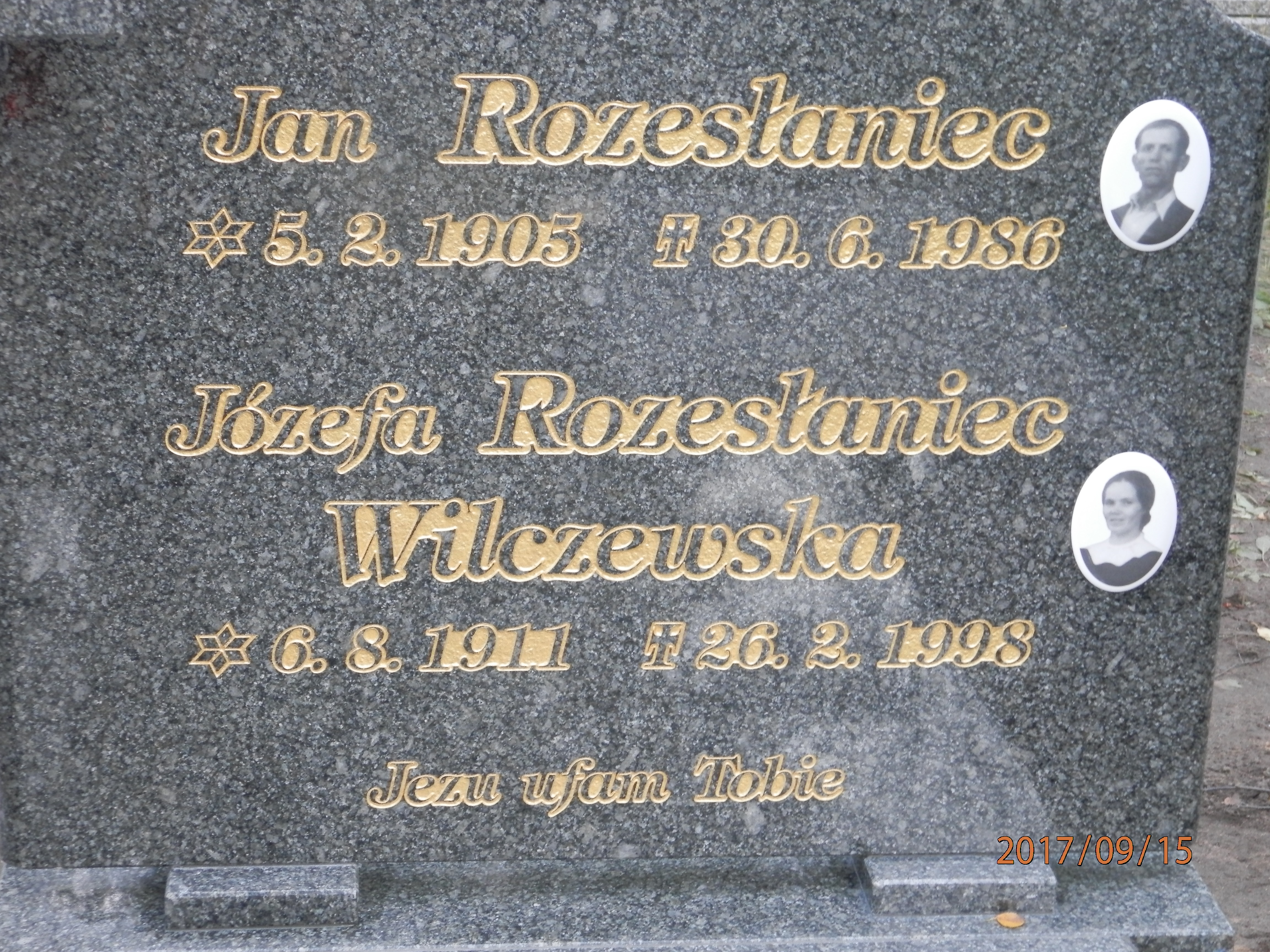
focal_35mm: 68
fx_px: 2495
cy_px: 476
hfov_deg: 28.6
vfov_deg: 21.6
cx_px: 635
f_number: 4
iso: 200
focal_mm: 12.2
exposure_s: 1/15
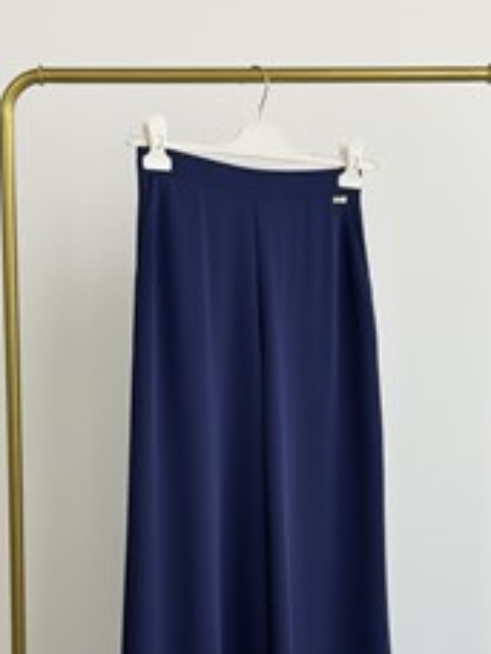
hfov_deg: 17.0
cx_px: 293
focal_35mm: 87
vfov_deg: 22.2
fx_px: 1645
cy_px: 509
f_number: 1.78
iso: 64
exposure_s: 1/299
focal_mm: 6.76
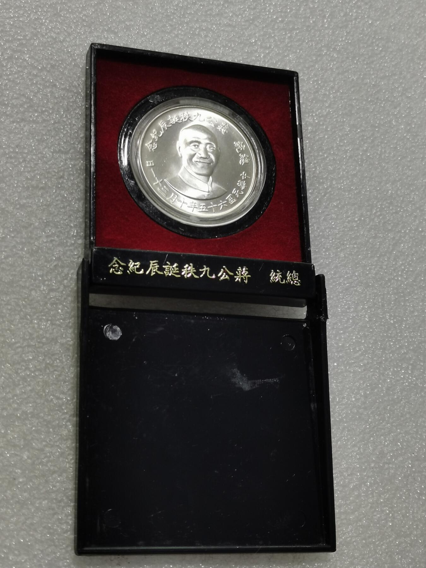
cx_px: 213
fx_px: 968
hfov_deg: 24.8
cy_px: 284
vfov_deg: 32.7
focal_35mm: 59
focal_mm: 5.58
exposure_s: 1/115
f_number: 1.8
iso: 50
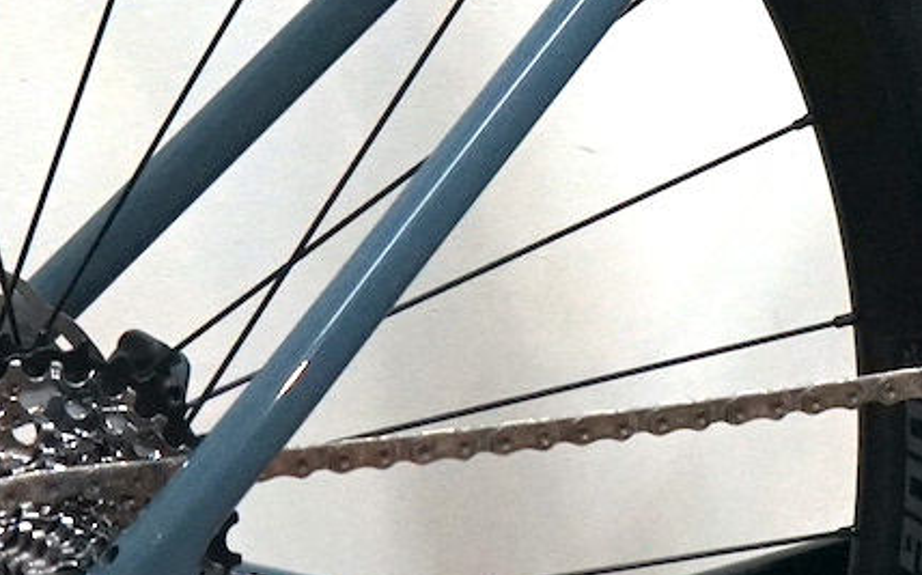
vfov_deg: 4.6
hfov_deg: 7.3
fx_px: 7158
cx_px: 1105
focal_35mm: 285
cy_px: -336
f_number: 5
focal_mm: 57
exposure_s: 1/160
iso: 2500
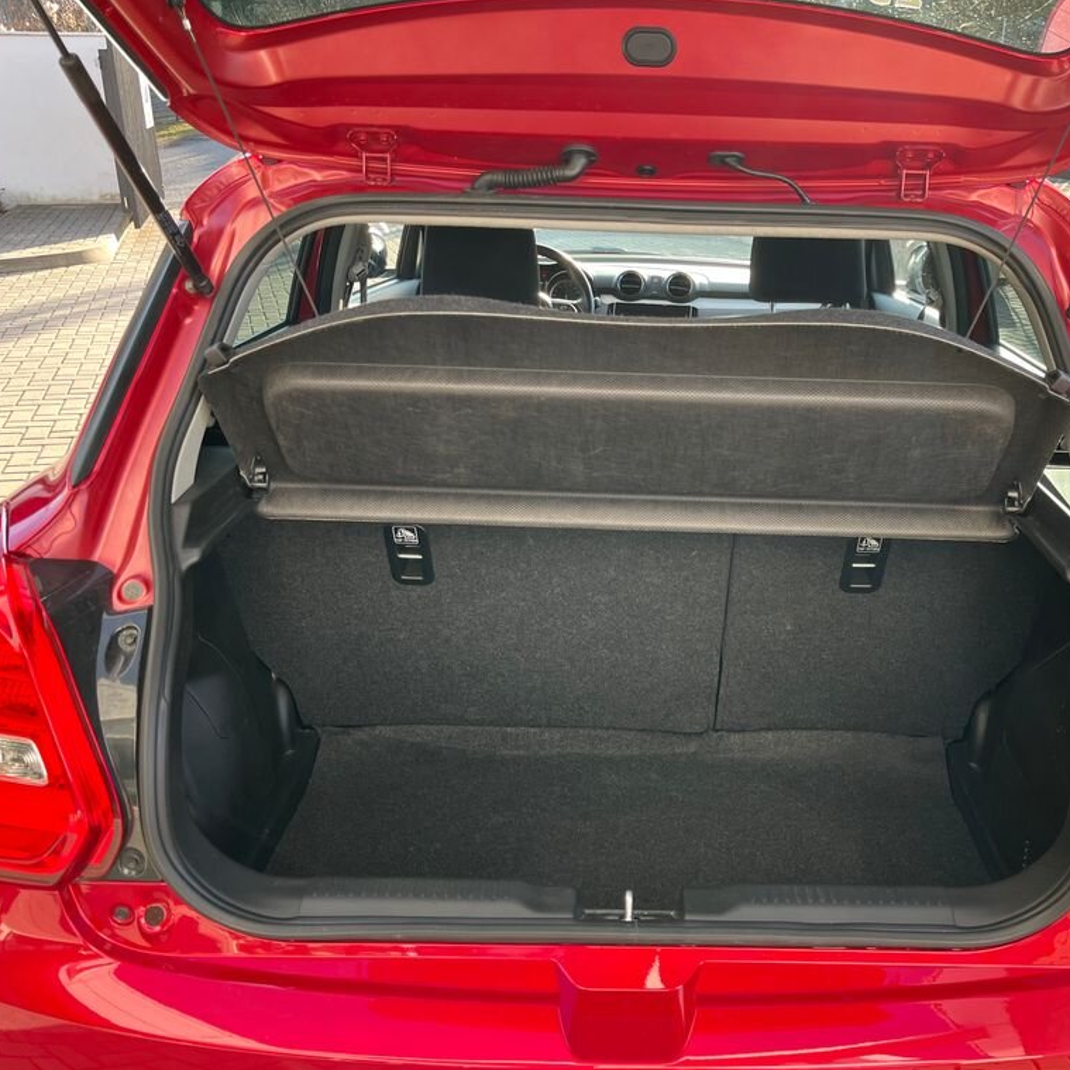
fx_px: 1084
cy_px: 536
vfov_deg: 52.5
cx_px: 661
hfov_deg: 52.0
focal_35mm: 31
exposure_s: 1/176
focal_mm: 5.1
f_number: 1.6
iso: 50
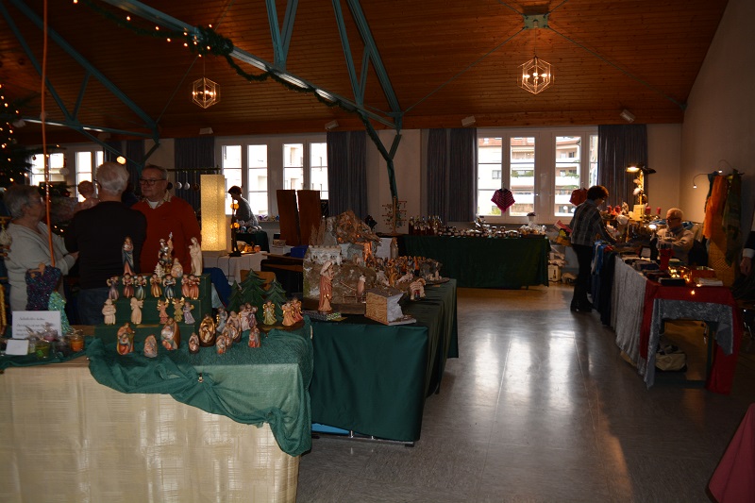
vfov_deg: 47.9
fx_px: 566
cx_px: 378
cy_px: 252
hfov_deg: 67.4
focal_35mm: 27
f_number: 3.5
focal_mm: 18
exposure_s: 1/125
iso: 360
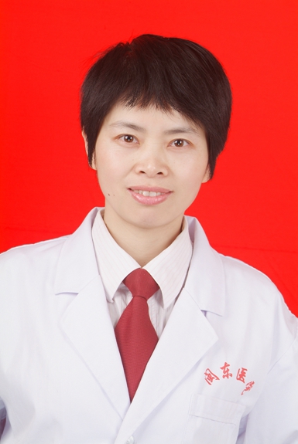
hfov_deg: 12.2
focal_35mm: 113
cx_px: 149
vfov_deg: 18.1
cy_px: 222
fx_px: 1399
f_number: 11
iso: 100
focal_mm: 75
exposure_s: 1/90
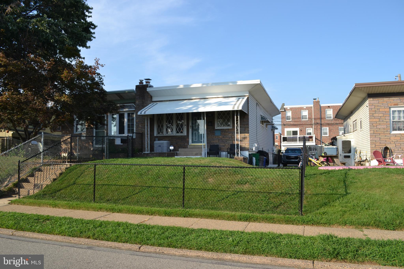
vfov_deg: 43.6
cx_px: 202
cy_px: 134
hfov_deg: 61.9
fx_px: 337
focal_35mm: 30
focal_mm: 20
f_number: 7.1
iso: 100
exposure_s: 1/200
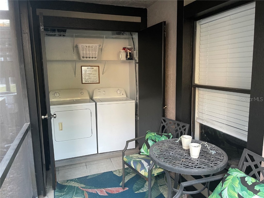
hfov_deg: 69.4
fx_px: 191
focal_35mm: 25
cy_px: 99
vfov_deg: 54.9
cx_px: 132
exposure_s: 1/60
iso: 400
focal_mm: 5.1
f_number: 1.6
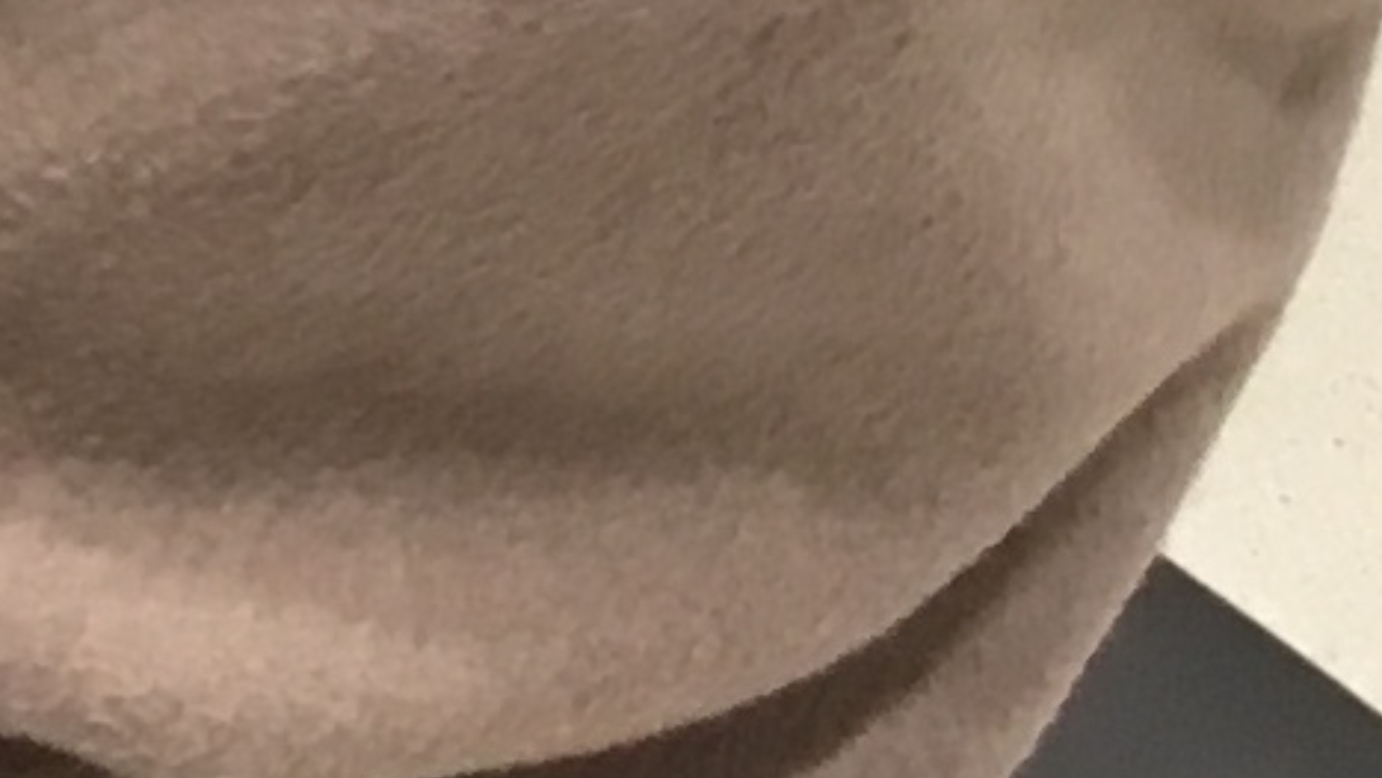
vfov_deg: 4.9
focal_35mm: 236
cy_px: -1432
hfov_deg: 8.3
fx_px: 8651
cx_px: -2009
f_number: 2.4
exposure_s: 1/30
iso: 64
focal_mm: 3.3
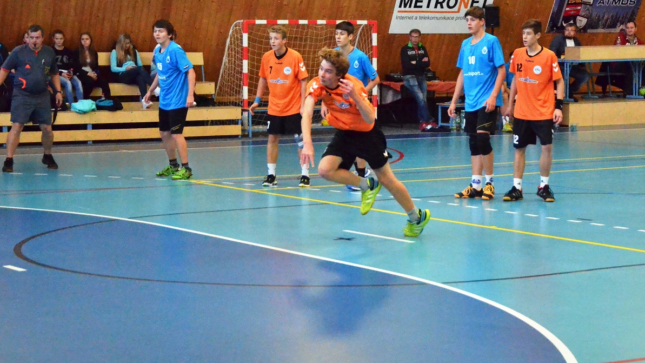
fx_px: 1351
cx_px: 322
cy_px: 185
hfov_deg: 26.9
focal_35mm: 79
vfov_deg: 15.3
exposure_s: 1/1250
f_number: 5
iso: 6400
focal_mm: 50
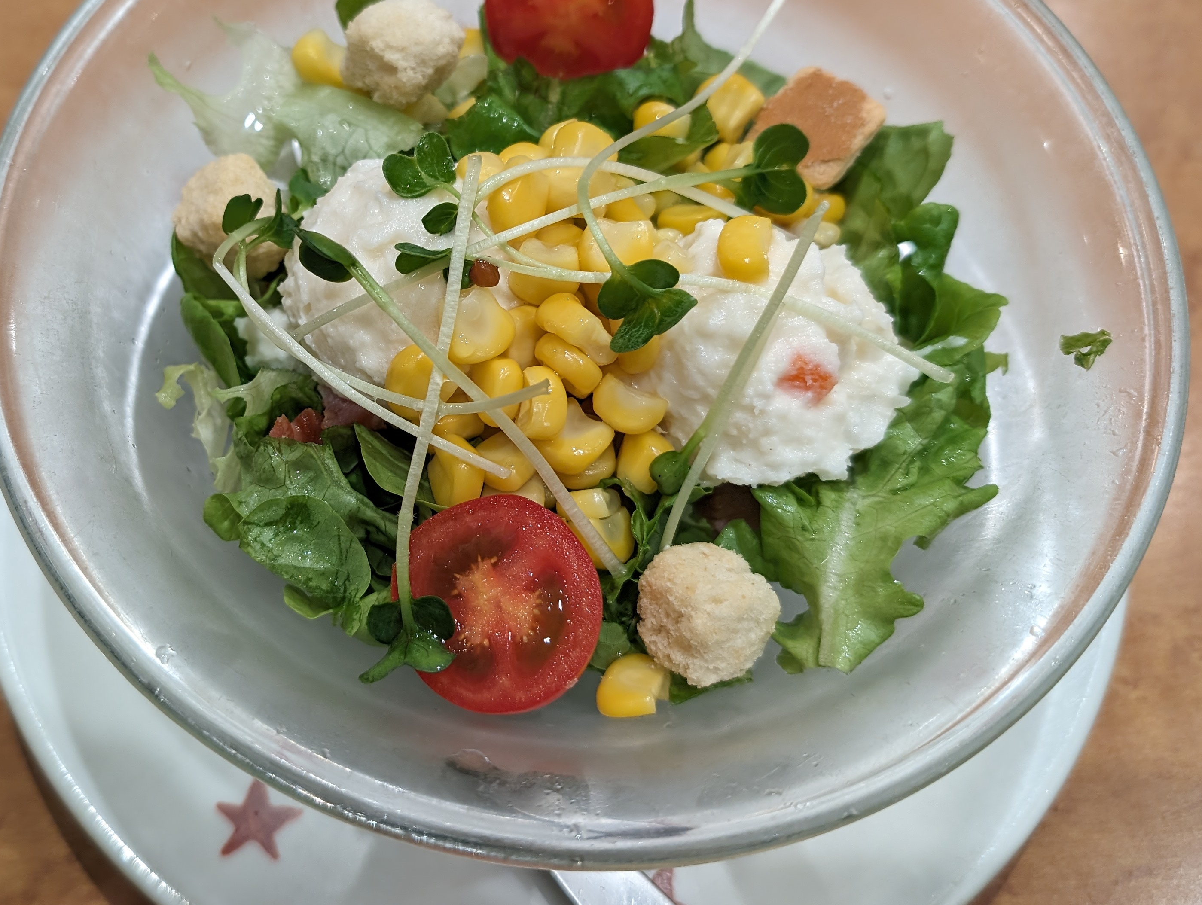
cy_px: 374
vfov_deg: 40.7
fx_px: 1217
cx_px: 406
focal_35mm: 35
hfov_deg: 51.6
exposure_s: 1/100
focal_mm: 6.9
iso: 138
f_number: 1.68
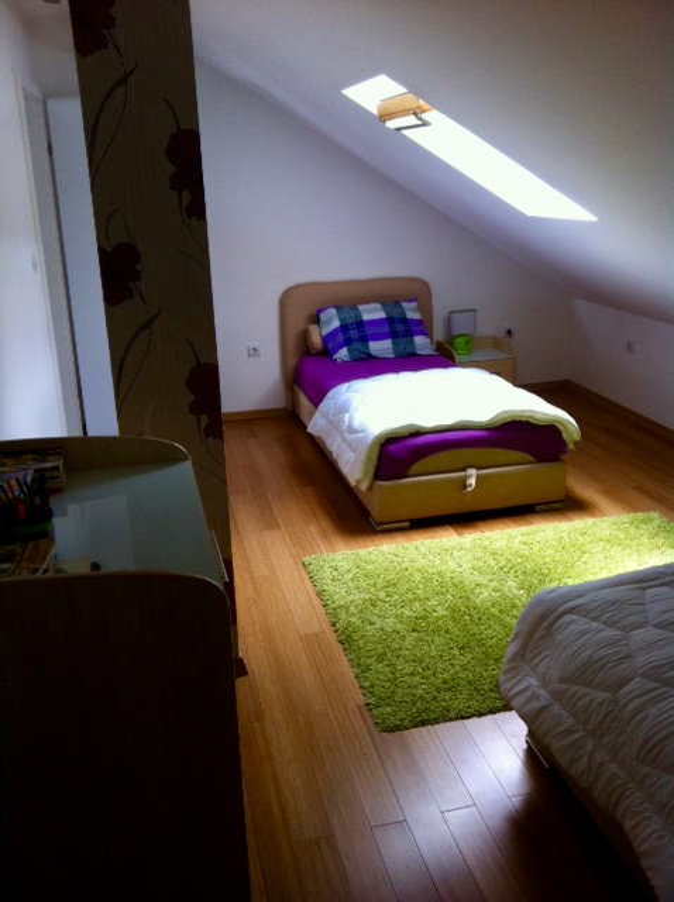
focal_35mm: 35
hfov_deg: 40.6
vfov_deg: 52.7
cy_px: 451
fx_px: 911
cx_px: 337
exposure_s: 1/60
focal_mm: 3.85
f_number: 2.8
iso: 100
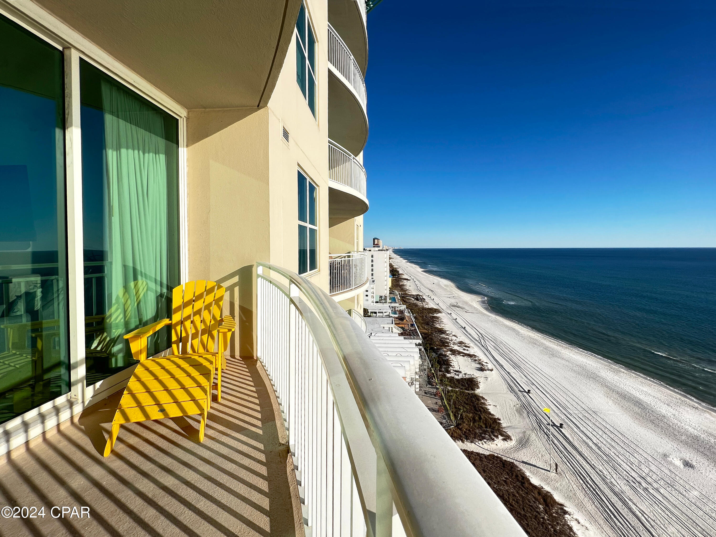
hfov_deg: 106.2
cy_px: 268
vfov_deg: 89.9
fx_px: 269
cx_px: 358
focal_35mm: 13
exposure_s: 1/1815
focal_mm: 1.57
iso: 32
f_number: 1.8
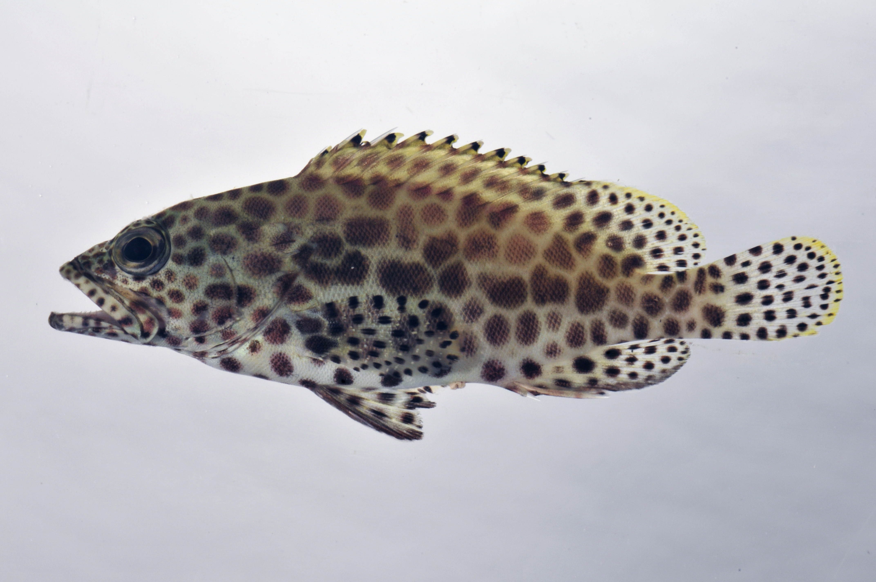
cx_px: 438
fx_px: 3828
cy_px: 291
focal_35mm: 158
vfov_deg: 8.7
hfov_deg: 13.1
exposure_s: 1/60
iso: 200
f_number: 36
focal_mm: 105
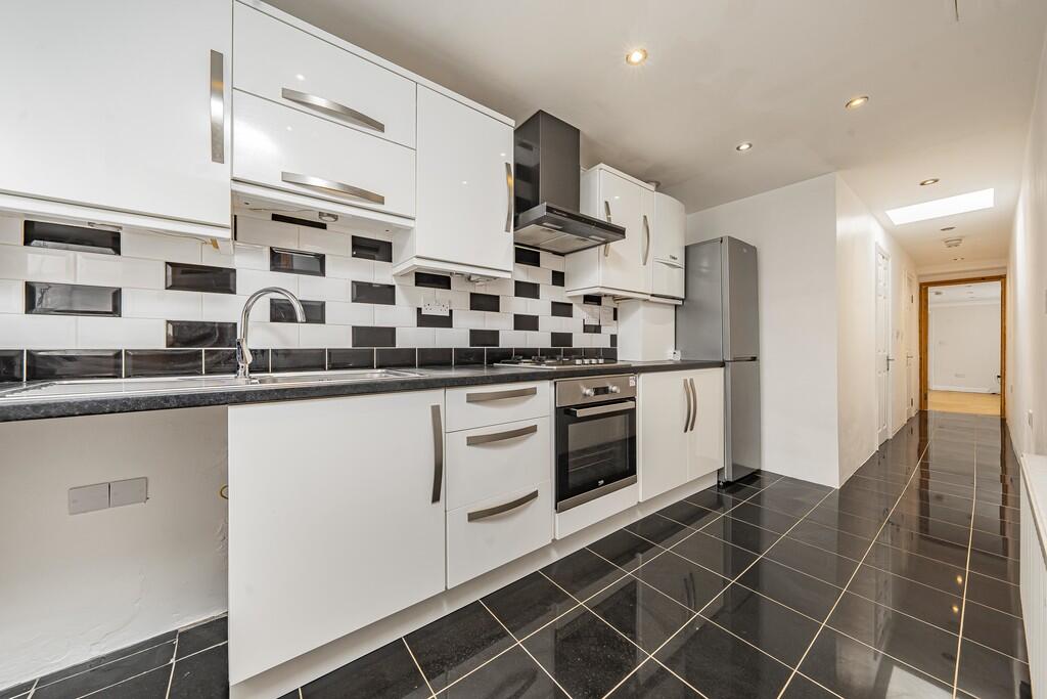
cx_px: 524
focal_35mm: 12
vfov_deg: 90.0
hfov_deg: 112.6
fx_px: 349
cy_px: 350
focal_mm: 12
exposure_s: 1/10
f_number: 9
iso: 320
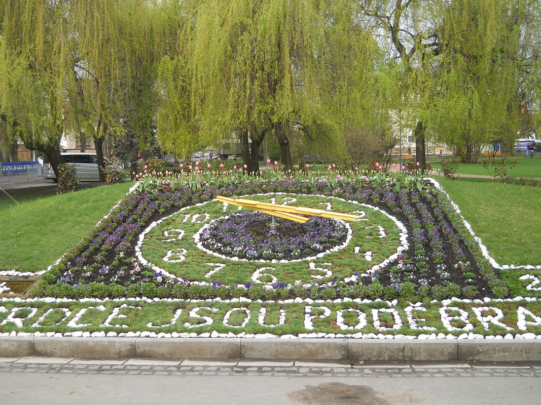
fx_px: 641
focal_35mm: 41
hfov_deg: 45.8
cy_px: 202
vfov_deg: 35.1
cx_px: 270
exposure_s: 1/320
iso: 80
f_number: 3.1
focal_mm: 6.72
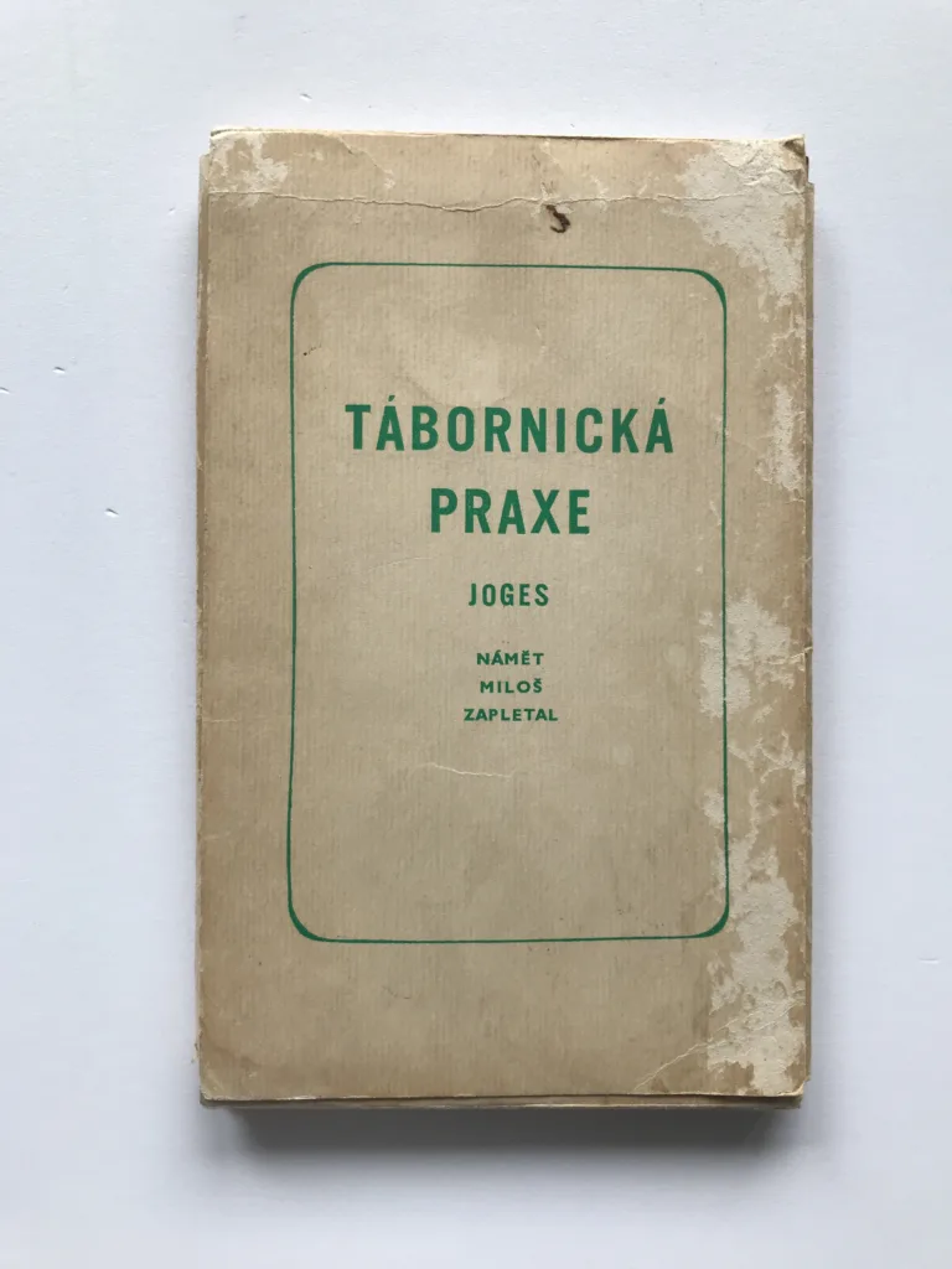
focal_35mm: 28
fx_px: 1027
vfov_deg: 63.4
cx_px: 476
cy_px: 634
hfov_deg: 49.7
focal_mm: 3.99
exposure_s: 1/229
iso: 20
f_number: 1.8
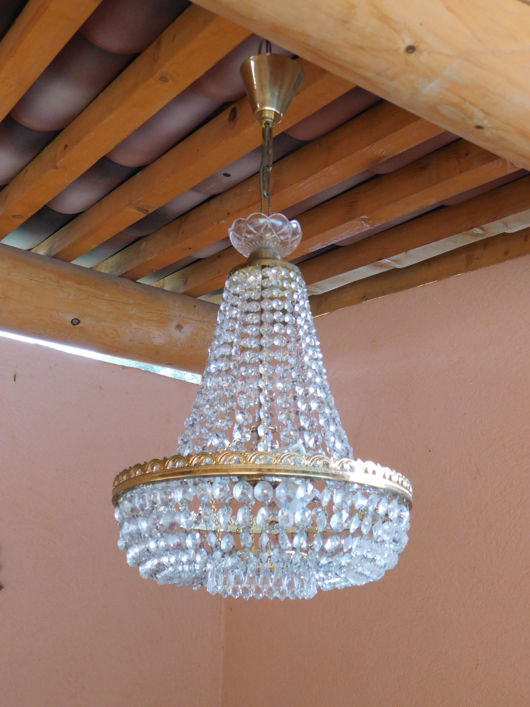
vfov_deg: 46.8
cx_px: 265
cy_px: 354
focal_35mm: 40
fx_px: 817
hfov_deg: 36.0
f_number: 3.6
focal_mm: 7.1
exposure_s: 1/30
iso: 320
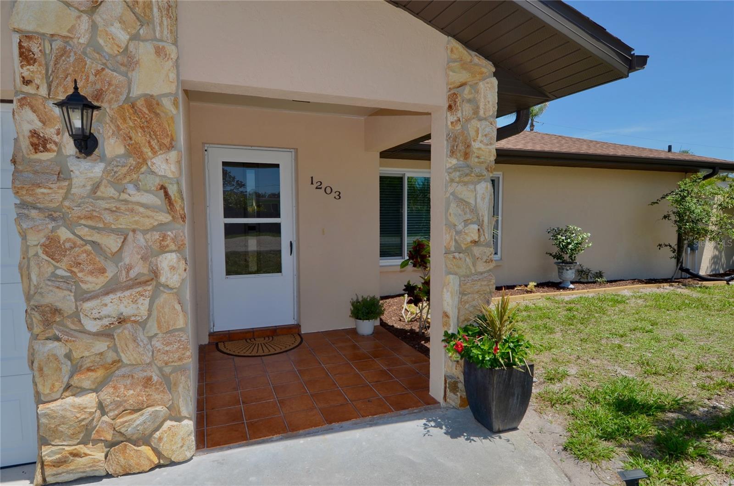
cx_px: 367
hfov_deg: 53.2
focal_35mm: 36
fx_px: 732
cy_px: 243
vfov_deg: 36.7
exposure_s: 1/250
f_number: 9
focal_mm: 24
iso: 100
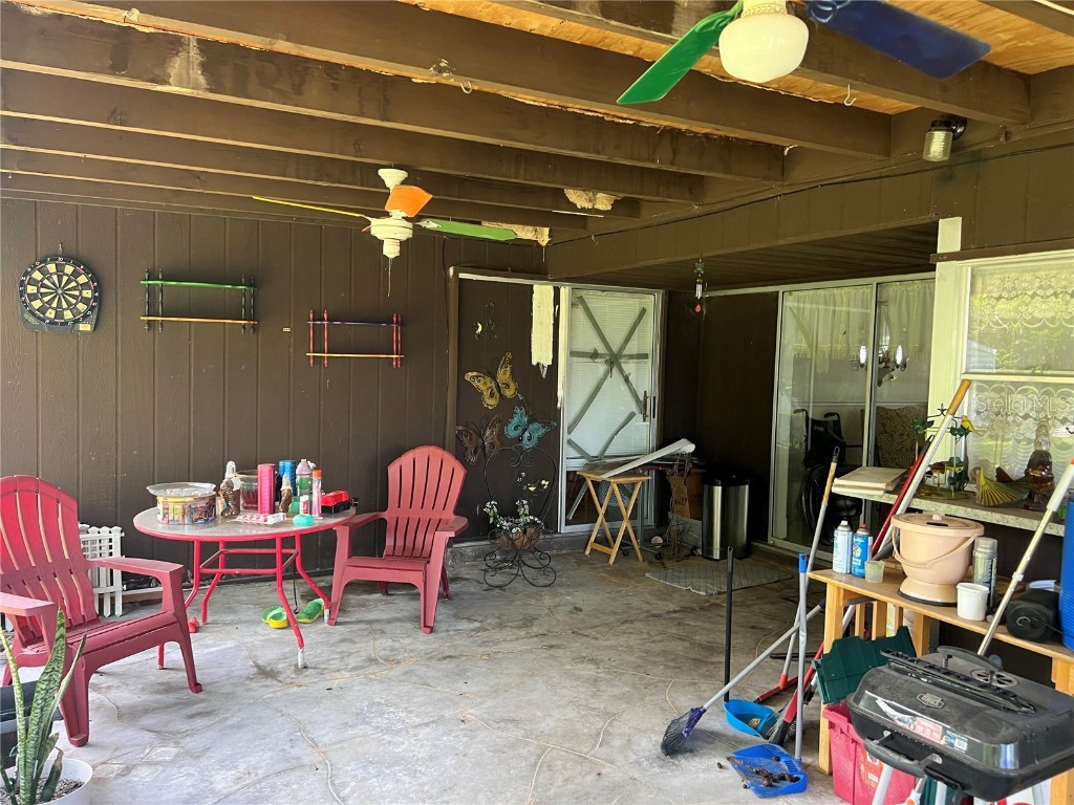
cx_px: 537
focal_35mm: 26
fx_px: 807
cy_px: 402
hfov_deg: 67.3
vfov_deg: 53.1
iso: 125
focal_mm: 5.7
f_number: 1.5
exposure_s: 1/62
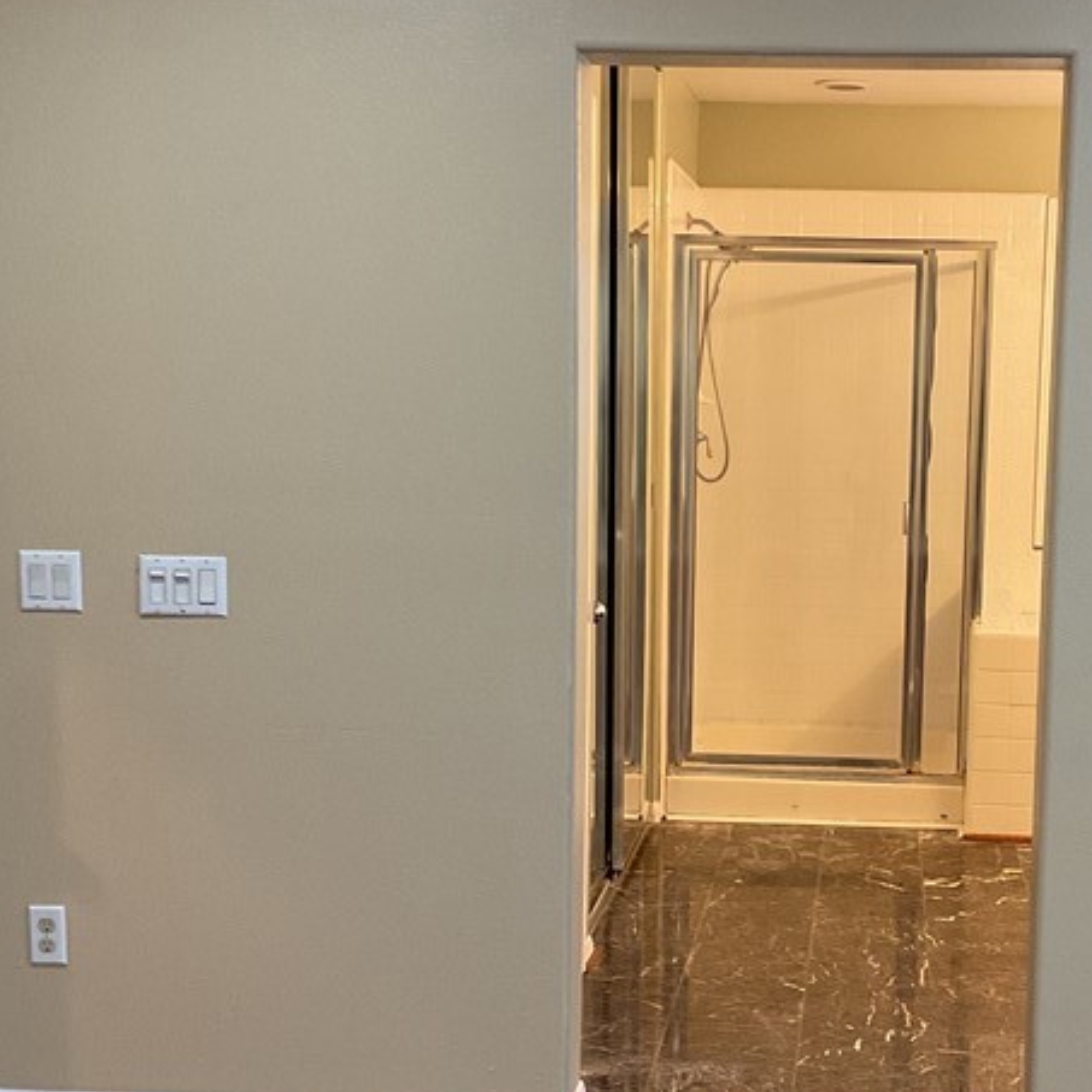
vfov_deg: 29.5
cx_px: 786
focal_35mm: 58
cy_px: 627
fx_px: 2070
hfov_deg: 29.2
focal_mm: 3
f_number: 1.8
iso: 160
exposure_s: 1/60
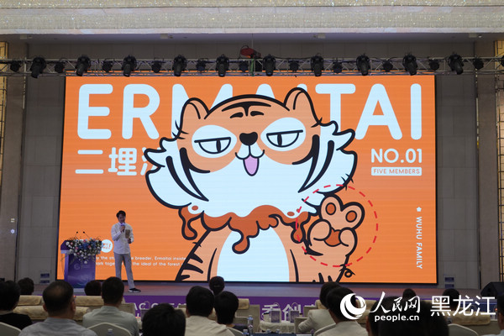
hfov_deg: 38.2
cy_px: 168
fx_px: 728
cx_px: 252
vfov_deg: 26.0
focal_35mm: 52
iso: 800
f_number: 4
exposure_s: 1/250
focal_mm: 35
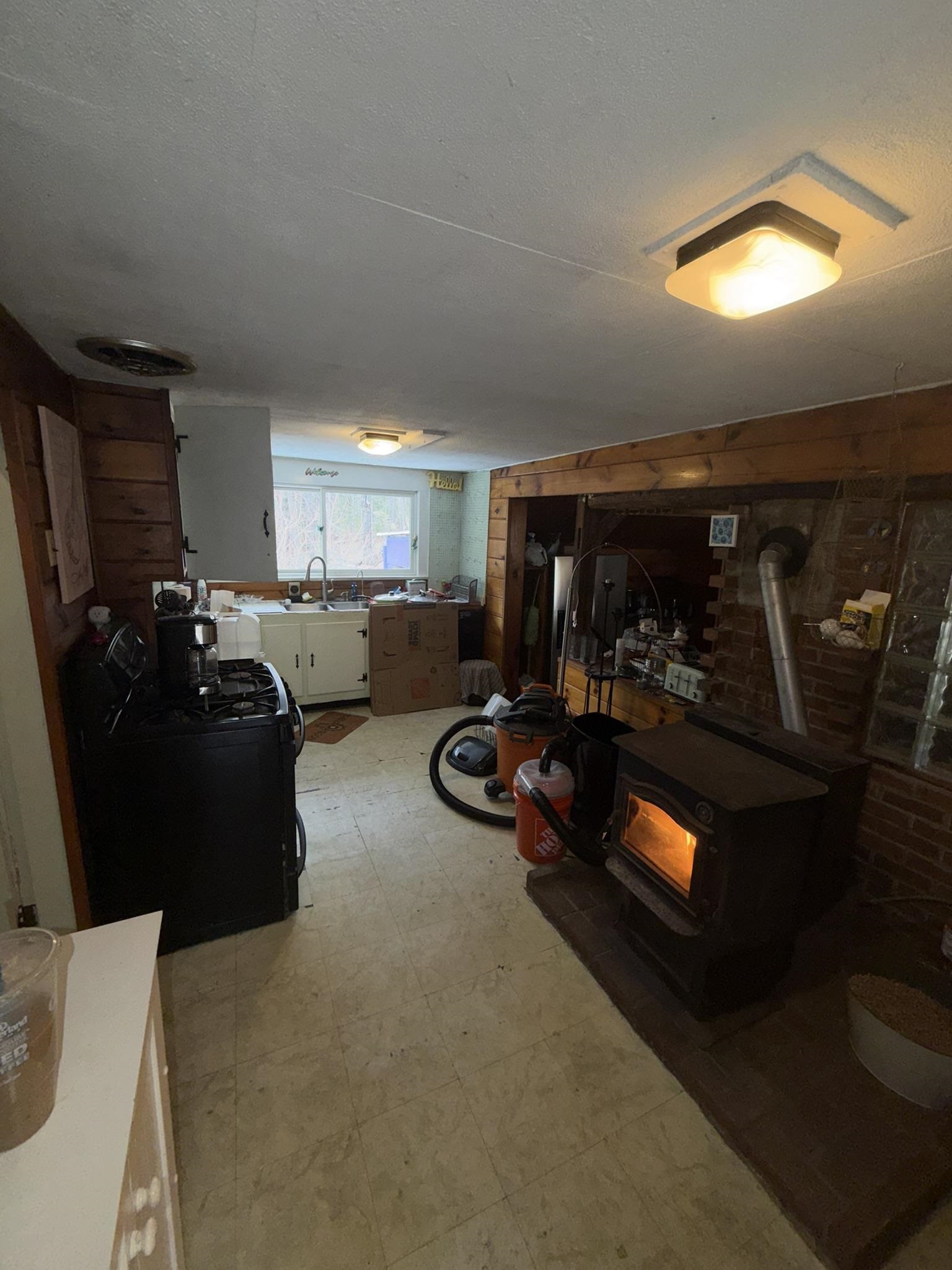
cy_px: 635
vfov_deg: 102.1
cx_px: 476
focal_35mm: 14
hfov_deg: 85.7
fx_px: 513
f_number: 2.2
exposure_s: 1/60
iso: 32
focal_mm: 2.22
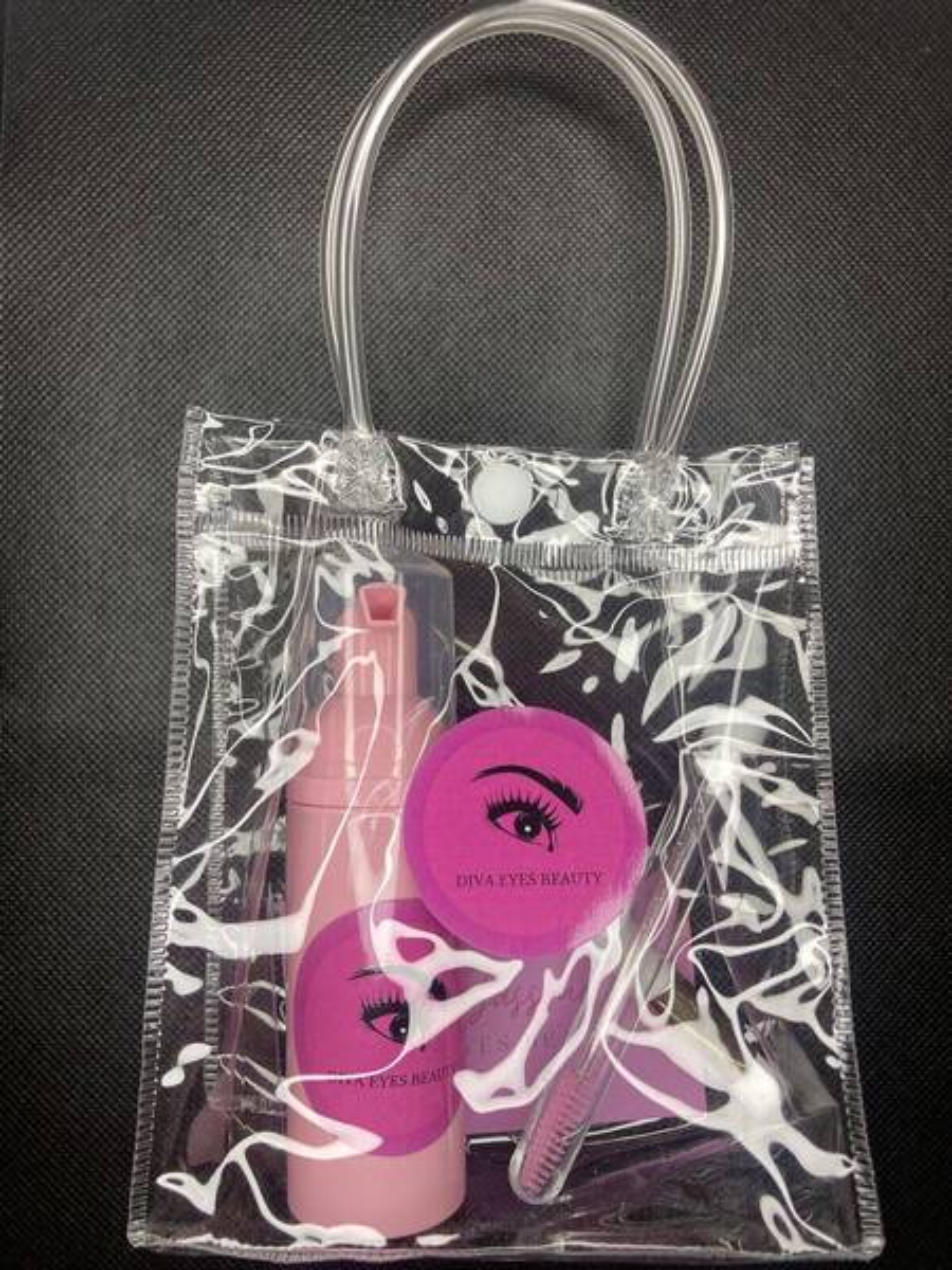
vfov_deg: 63.4
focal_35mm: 28
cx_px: 476
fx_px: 1027
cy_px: 635
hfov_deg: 49.7
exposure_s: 1/100
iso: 80
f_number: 1.8
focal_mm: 3.99
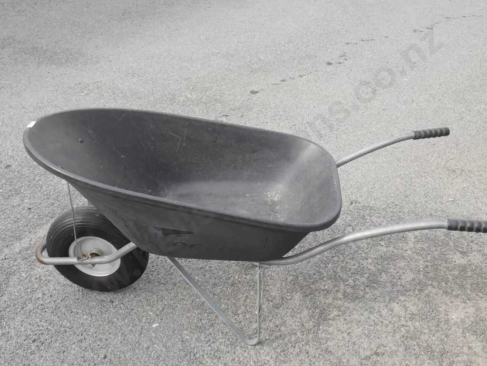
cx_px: 244
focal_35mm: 40
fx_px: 563
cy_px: 183
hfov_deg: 46.8
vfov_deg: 36.0
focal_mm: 20
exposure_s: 1/200
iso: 200
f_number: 6.3
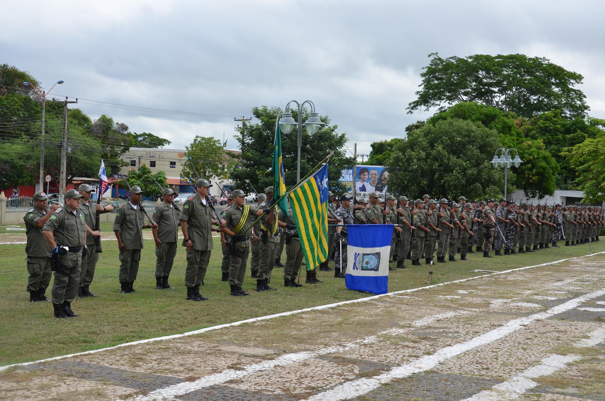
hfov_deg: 43.7
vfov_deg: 29.7
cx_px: 302
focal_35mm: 45
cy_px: 200
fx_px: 755
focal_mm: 30
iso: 200
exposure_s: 1/250
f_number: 8
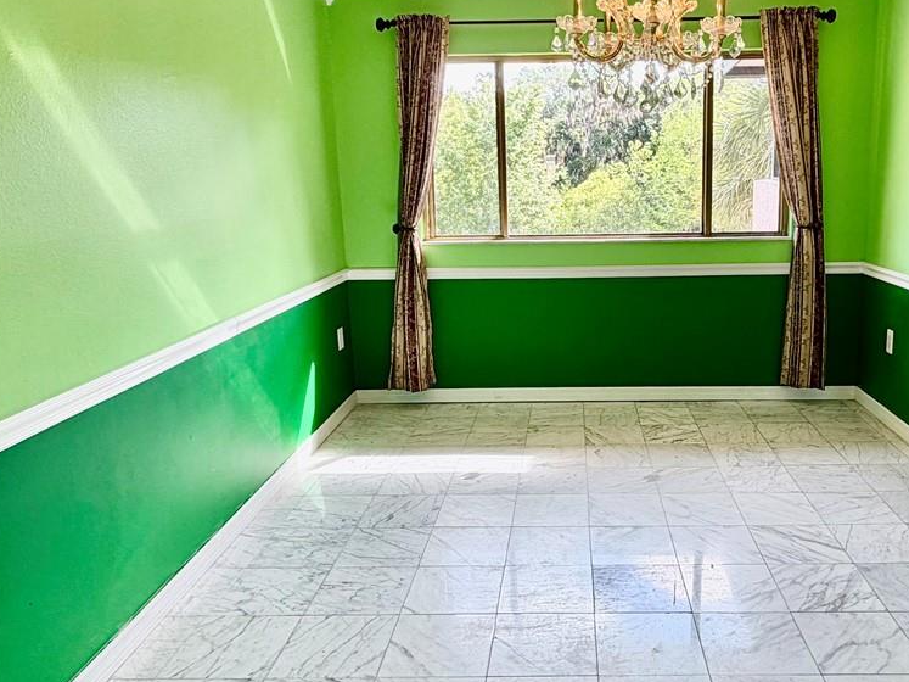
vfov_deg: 46.8
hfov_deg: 59.2
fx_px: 788
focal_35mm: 30
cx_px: 566
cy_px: 326
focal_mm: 2.22
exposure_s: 1/120
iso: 40
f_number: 2.2
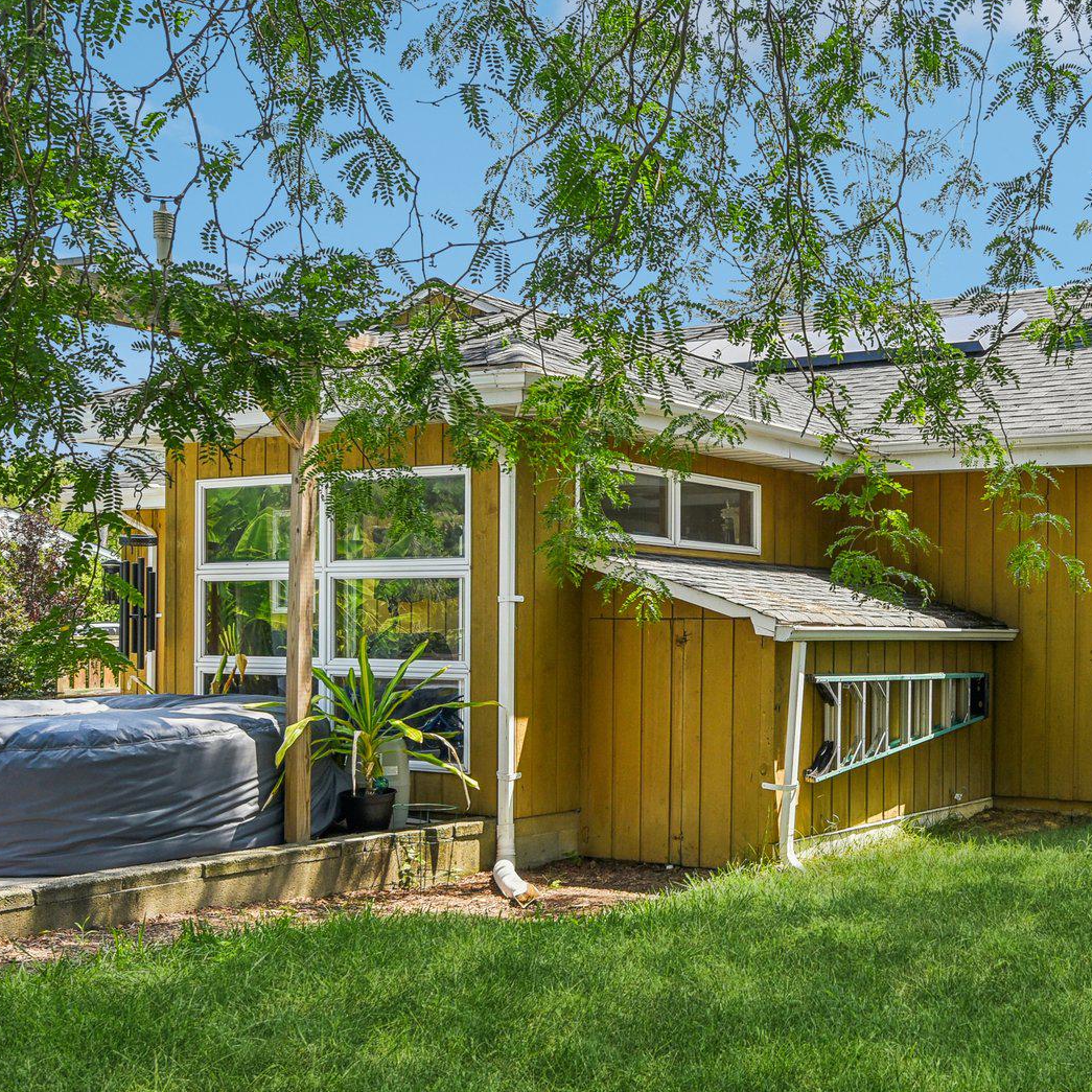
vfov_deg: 41.7
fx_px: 1428
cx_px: 923
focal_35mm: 40
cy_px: 637
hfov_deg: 39.6
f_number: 8
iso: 400
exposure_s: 1/320
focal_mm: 24
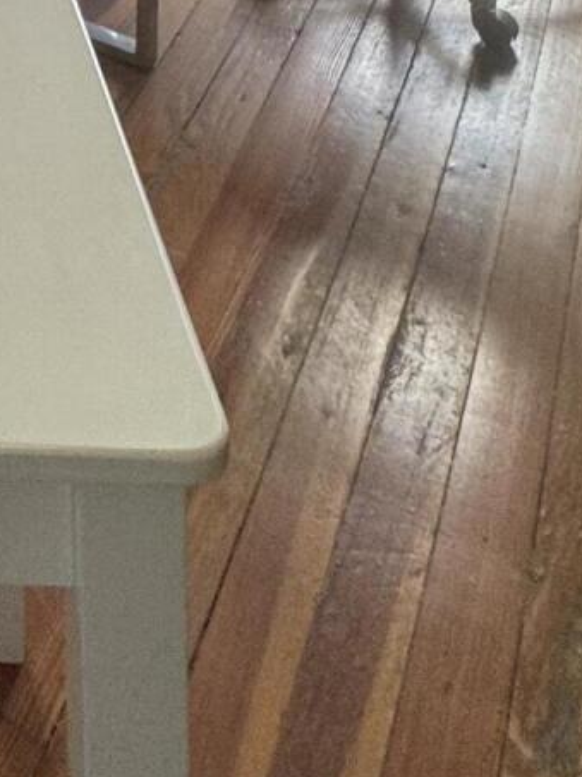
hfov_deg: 19.8
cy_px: -621
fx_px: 1390
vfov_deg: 21.1
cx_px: -345
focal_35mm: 62
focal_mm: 2.22
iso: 125
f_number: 2.2
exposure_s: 1/120
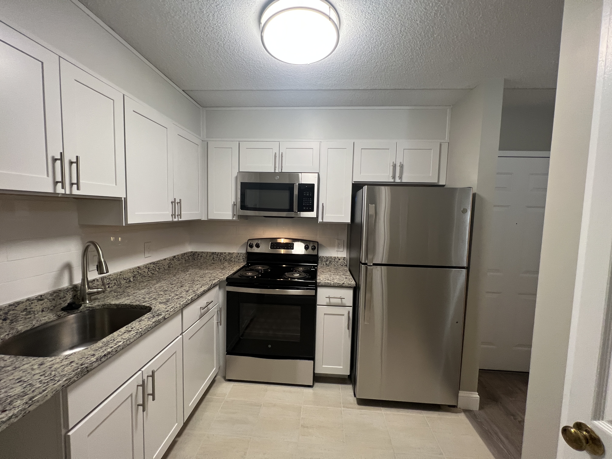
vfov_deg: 89.9
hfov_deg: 106.2
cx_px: 306
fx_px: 230
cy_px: 230
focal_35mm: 13
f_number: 1.8
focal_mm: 1.57
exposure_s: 1/60
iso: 160
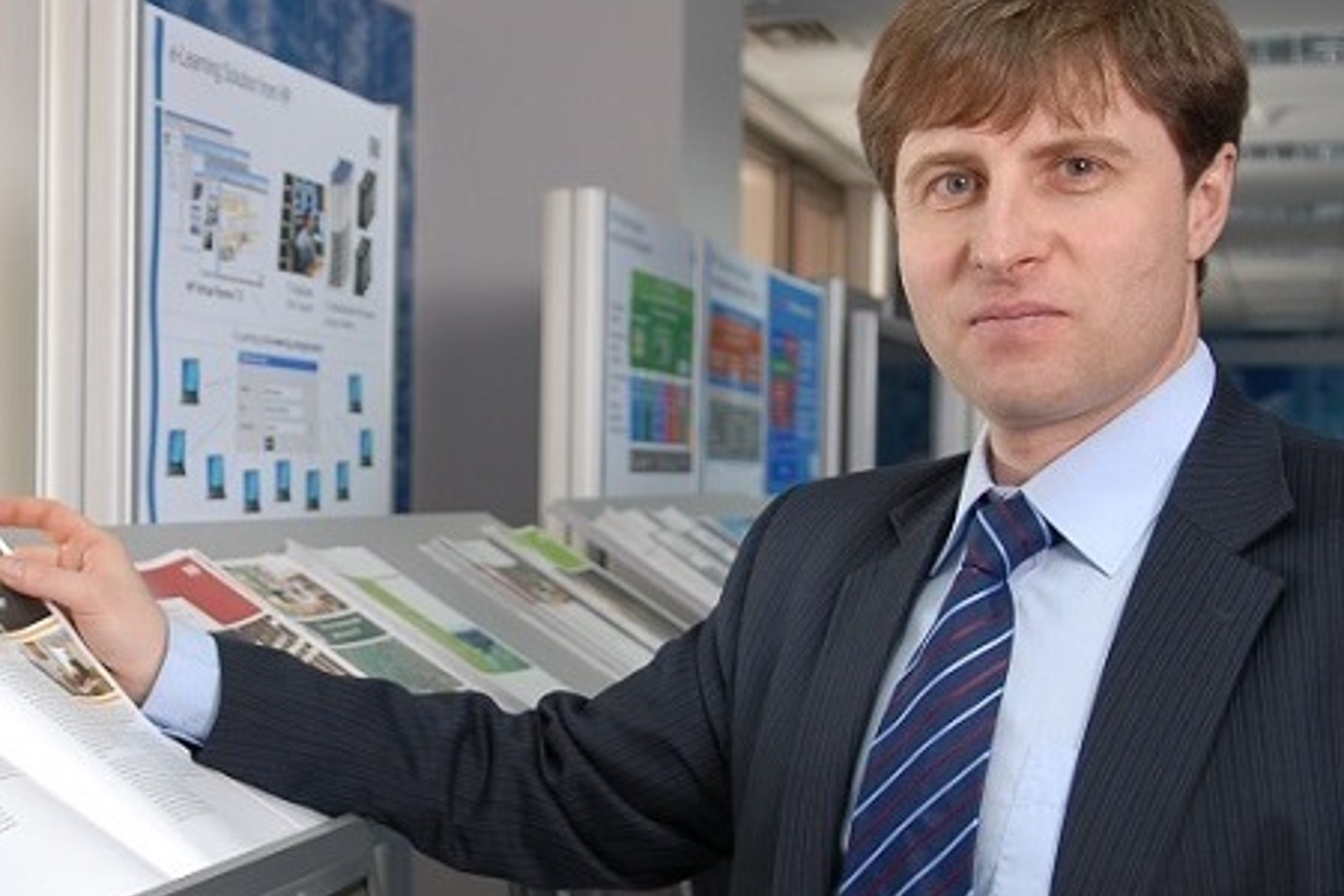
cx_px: 851
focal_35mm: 40
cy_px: 502
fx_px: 1493
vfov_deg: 33.4
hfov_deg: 47.9
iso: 100
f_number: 2.8
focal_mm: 20
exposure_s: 1/30
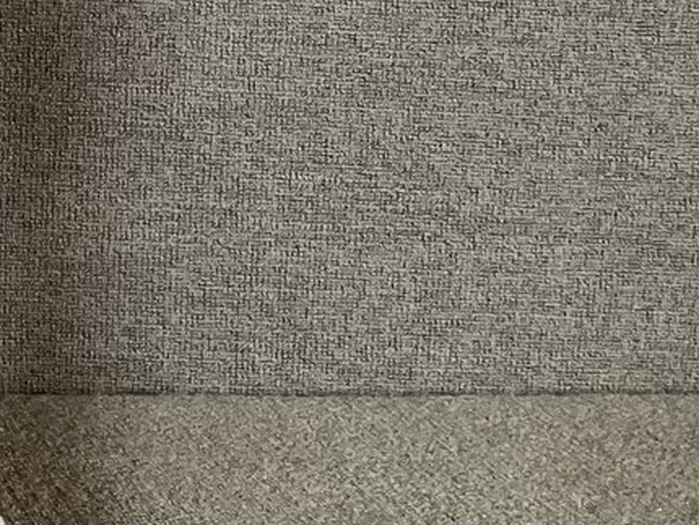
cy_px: 41
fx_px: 2061
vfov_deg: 14.4
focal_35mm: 102
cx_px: -401
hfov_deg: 17.1
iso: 100
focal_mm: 3
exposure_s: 1/60
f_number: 1.8
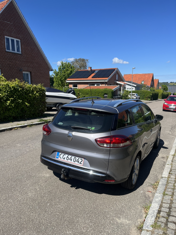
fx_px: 176
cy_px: 118
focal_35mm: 26
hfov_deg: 53.1
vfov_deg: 67.3
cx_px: 88
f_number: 1.6
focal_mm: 5.1
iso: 50
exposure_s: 1/3215
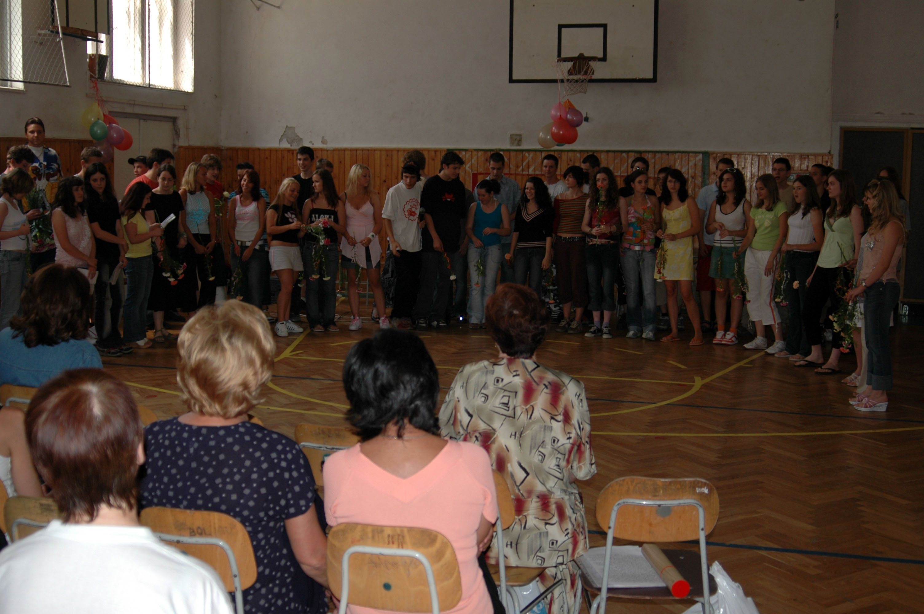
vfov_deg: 31.8
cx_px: 462
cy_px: 307
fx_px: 1077
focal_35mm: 42
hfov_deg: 46.4
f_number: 3.3
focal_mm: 28
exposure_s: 1/60
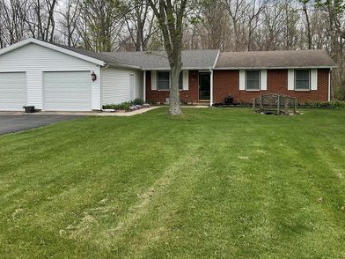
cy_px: 96
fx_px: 369
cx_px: 171
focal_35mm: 37
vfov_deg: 38.4
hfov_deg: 50.1
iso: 16
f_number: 1.8
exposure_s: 1/1311
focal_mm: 3
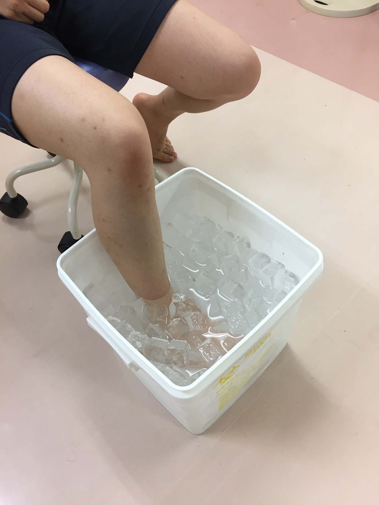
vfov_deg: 61.7
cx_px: 190
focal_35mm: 29
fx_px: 423
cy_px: 252
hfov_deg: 48.2
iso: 40
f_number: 2.2
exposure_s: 1/30
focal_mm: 4.15
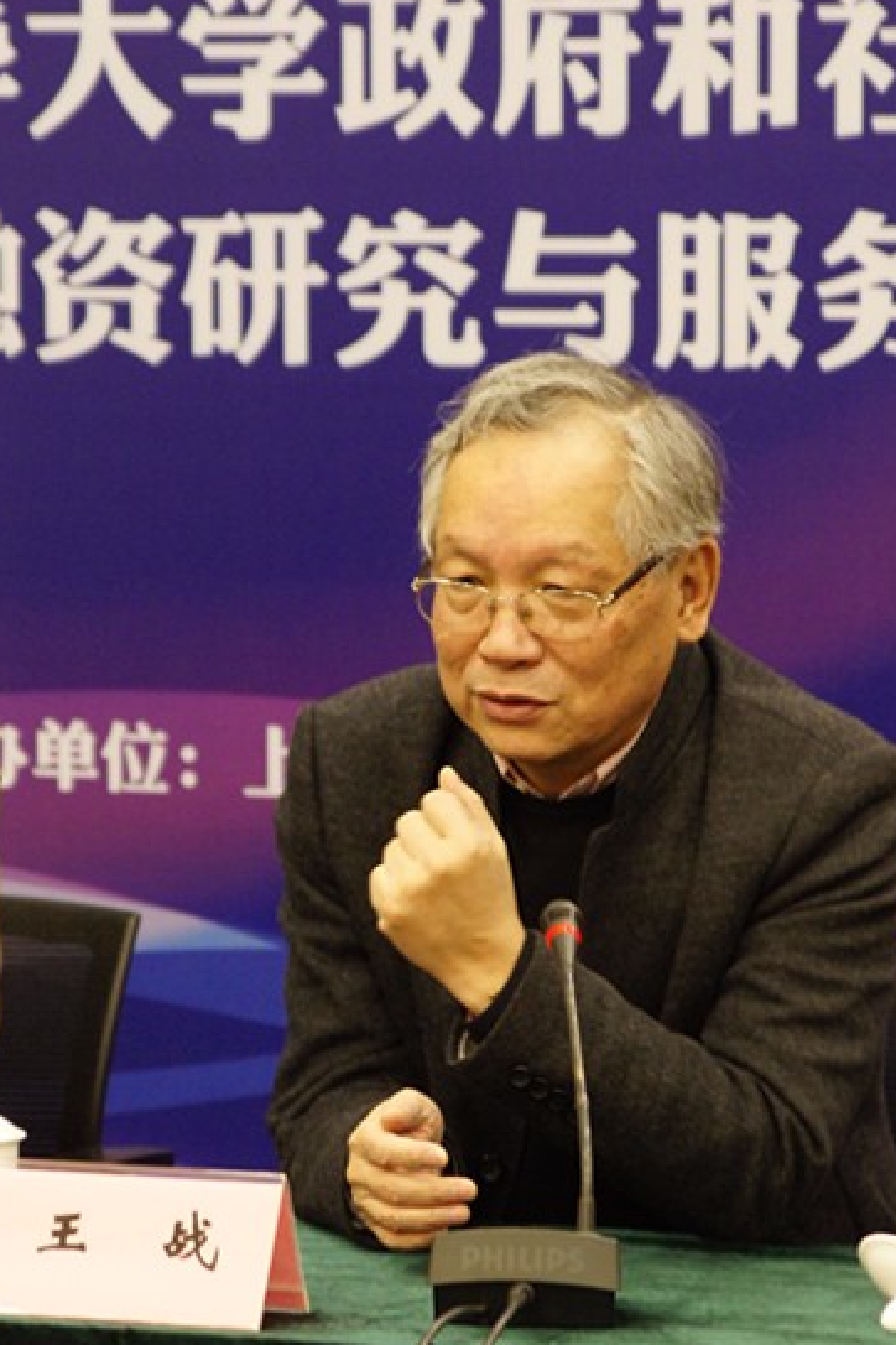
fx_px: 5040
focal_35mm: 135
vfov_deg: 15.2
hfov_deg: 10.2
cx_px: 437
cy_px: 720
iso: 1600
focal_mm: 80
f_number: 4.5
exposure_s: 1/10
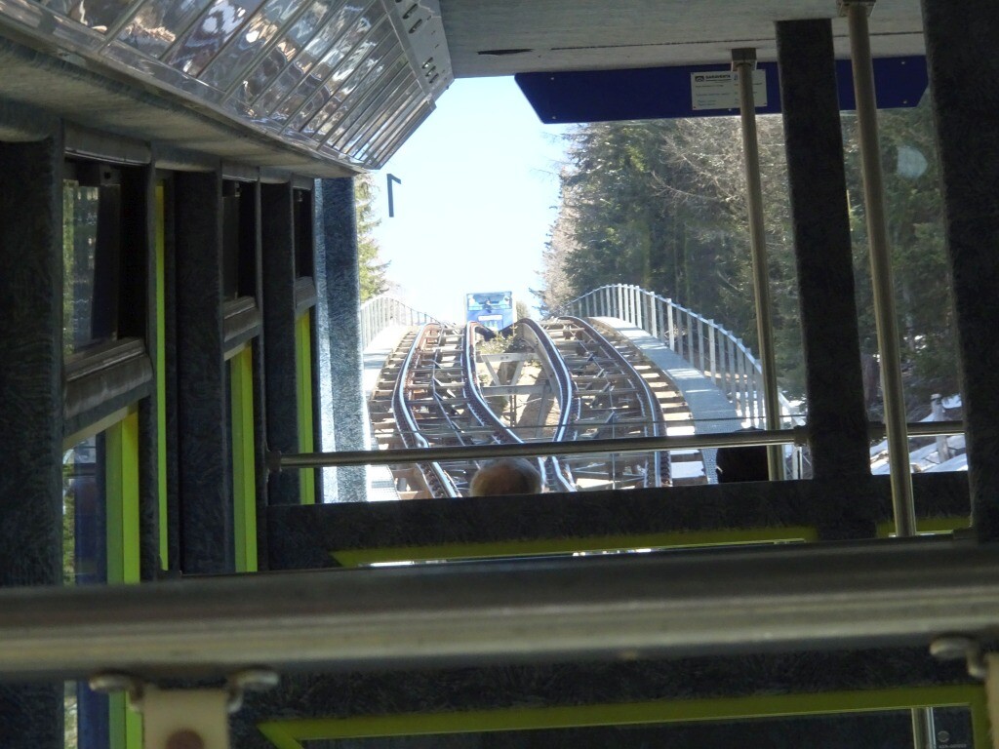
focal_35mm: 112
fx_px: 3232
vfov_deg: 13.2
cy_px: 374
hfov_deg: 17.6
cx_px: 500
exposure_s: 1/250
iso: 500
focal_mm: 19.1
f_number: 5.6
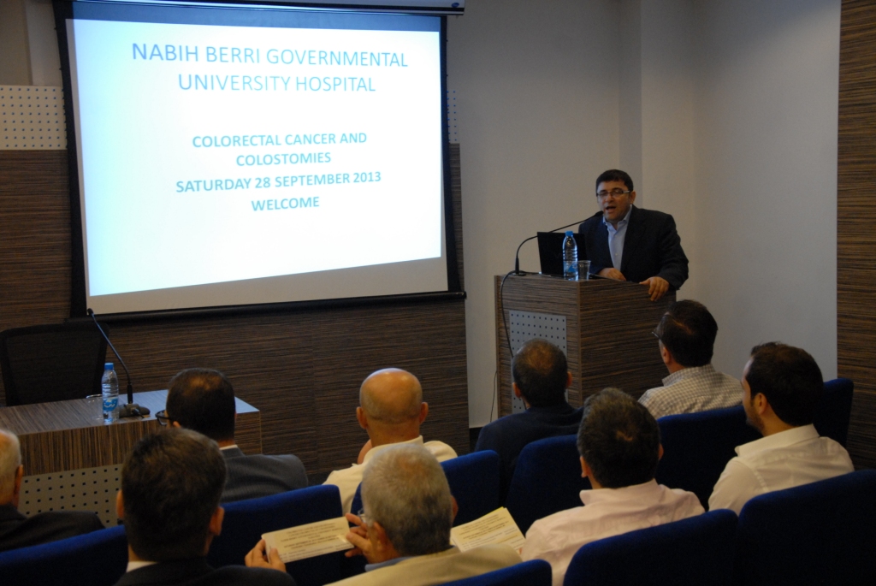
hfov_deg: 38.8
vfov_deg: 26.5
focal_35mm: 51
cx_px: 438
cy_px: 293
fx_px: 1242
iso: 1000
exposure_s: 1/40
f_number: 4.2
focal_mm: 34
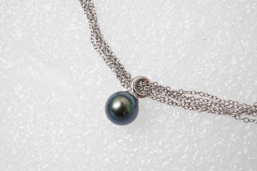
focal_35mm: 45
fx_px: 321
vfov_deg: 29.9
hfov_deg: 43.6
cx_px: 128
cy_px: 86
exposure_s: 1/125
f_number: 20
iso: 400
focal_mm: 30
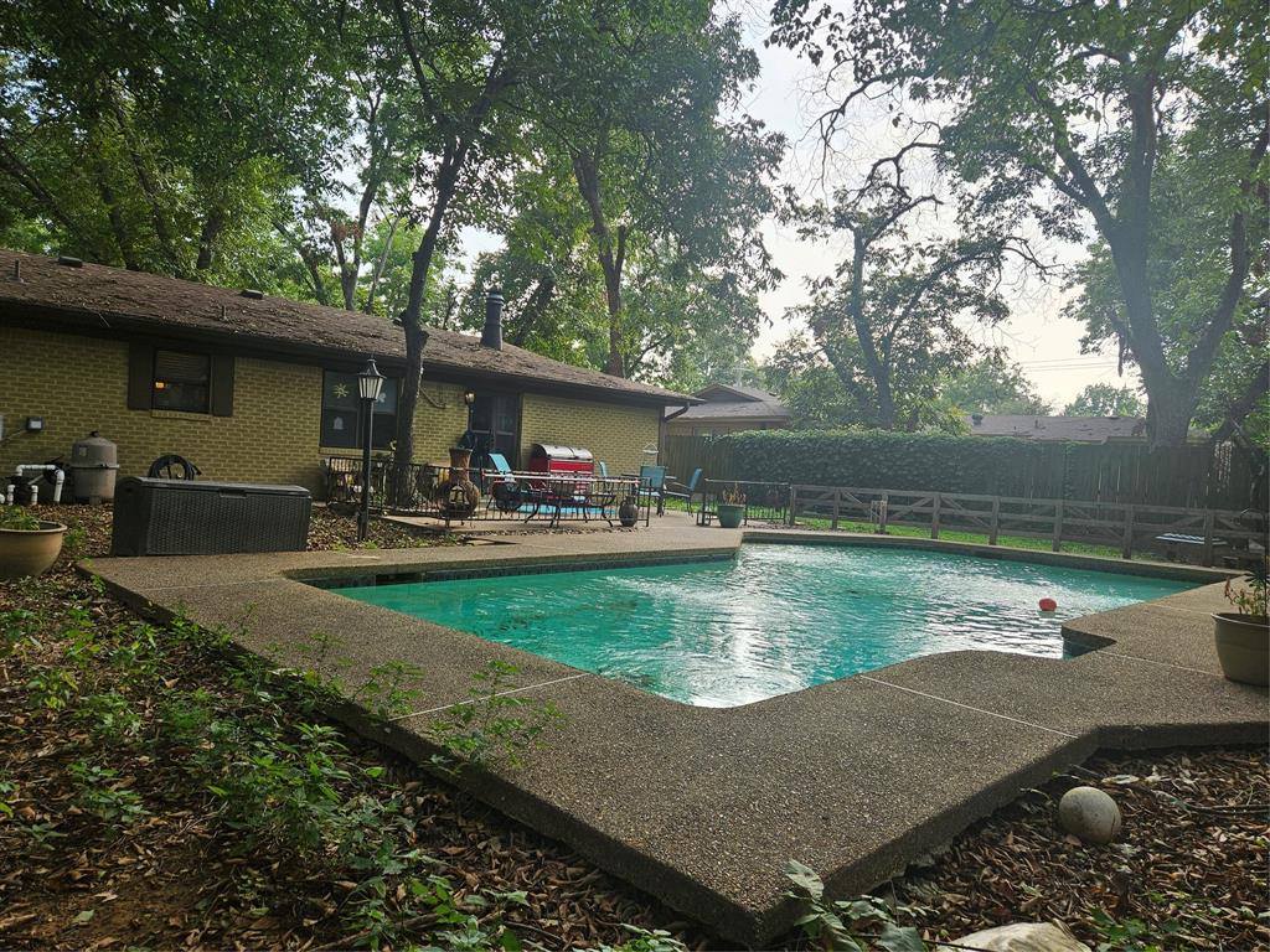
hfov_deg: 73.9
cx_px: 635
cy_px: 476
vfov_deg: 58.9
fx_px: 844
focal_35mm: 23
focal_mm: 5.4
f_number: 1.8
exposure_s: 1/399
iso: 25
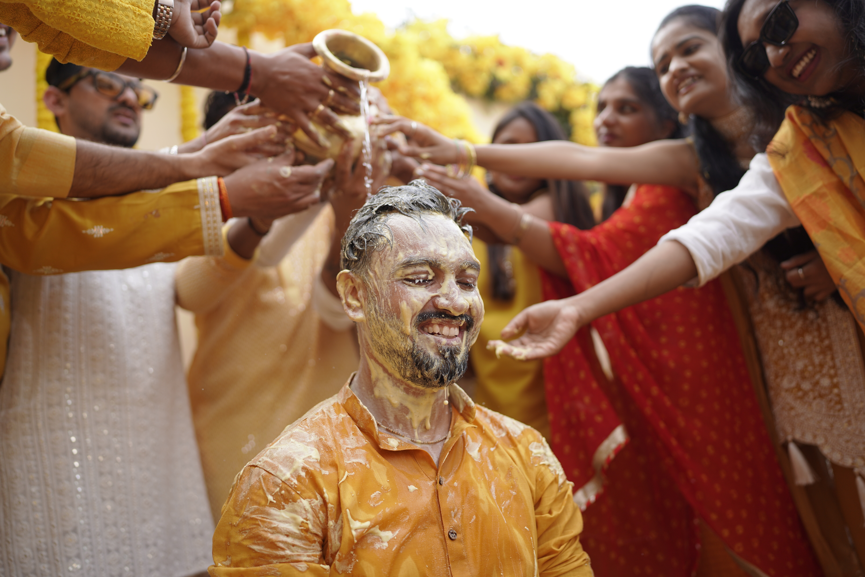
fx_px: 841
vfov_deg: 37.9
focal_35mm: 35
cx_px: 432
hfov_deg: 54.4
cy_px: 288
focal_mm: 35
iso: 125
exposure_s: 1/1250
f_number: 1.4
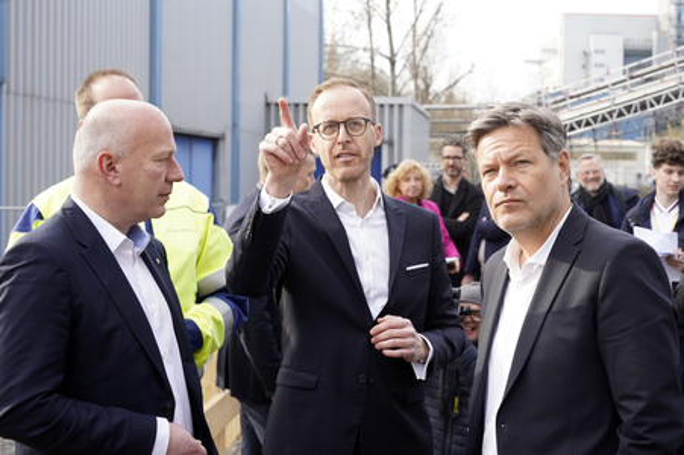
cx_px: 342
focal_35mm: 46
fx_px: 873
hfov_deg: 42.8
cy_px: 228
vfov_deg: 29.2
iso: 320
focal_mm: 46
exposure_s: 1/200
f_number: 6.3
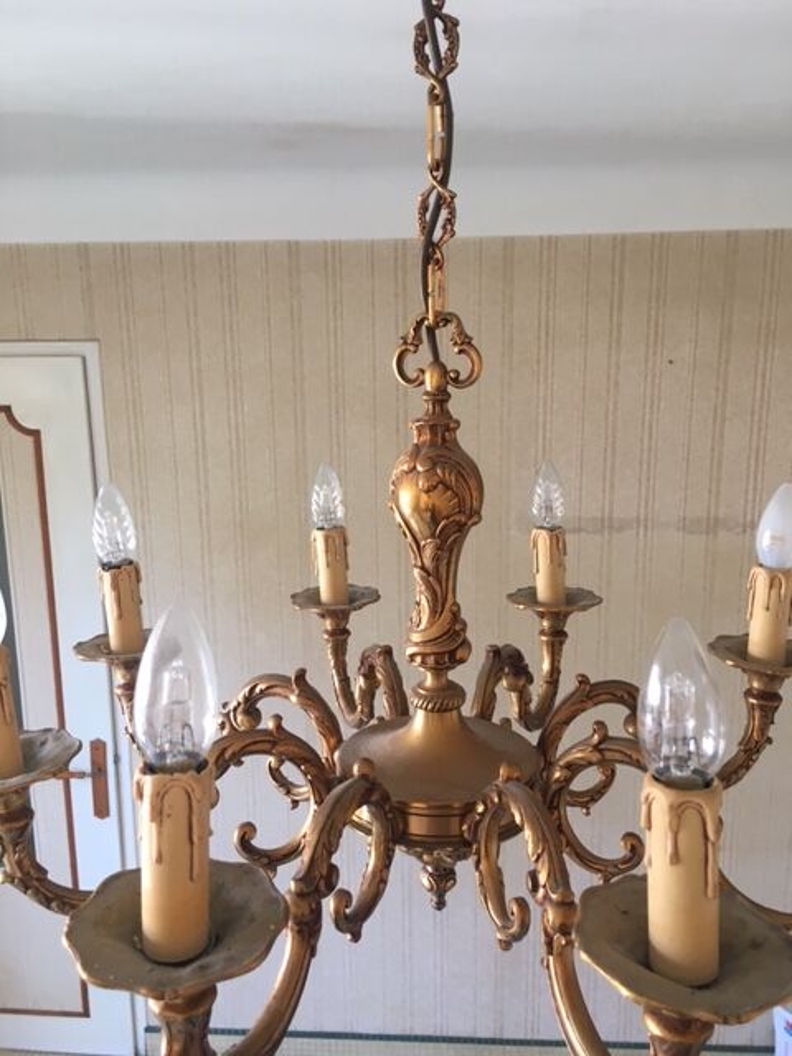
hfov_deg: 48.2
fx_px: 885
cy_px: 528
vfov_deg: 61.7
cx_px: 396
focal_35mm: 29
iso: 64
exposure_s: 1/33
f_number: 2.2
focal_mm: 4.15
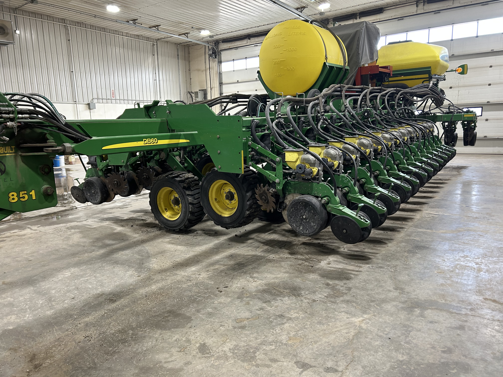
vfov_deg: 53.1
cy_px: 188
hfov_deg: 67.3
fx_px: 378
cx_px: 252
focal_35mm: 26
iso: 125
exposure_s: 1/121
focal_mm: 5.7
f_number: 1.5
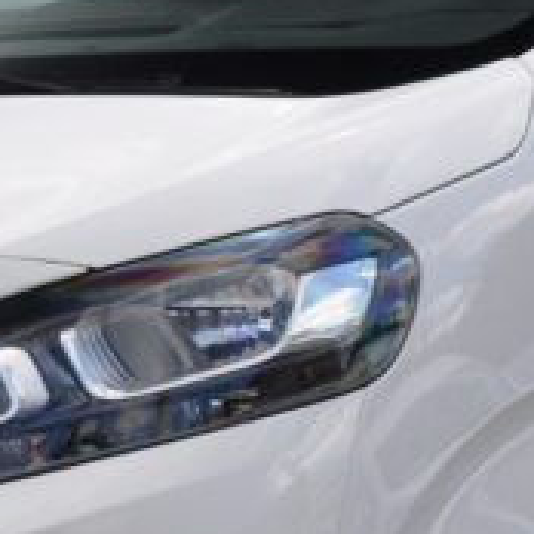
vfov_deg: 7.8
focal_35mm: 225
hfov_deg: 7.8
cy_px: 341
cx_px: 365
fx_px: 3927
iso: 500
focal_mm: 30
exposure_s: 1/320
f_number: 9
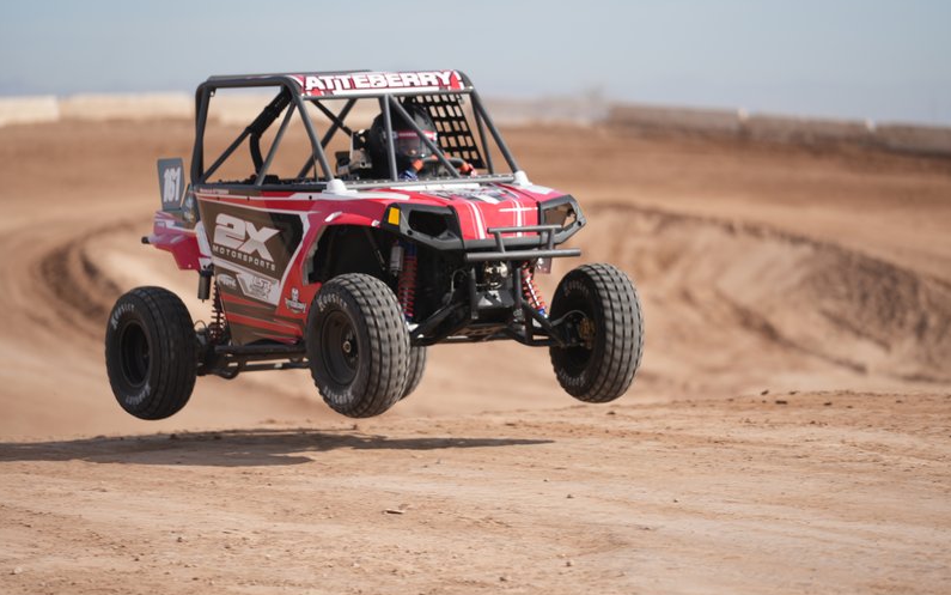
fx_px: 5236
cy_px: 293
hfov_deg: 10.4
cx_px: 475
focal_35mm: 202
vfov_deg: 6.5
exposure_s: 1/800
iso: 100
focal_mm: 197
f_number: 4
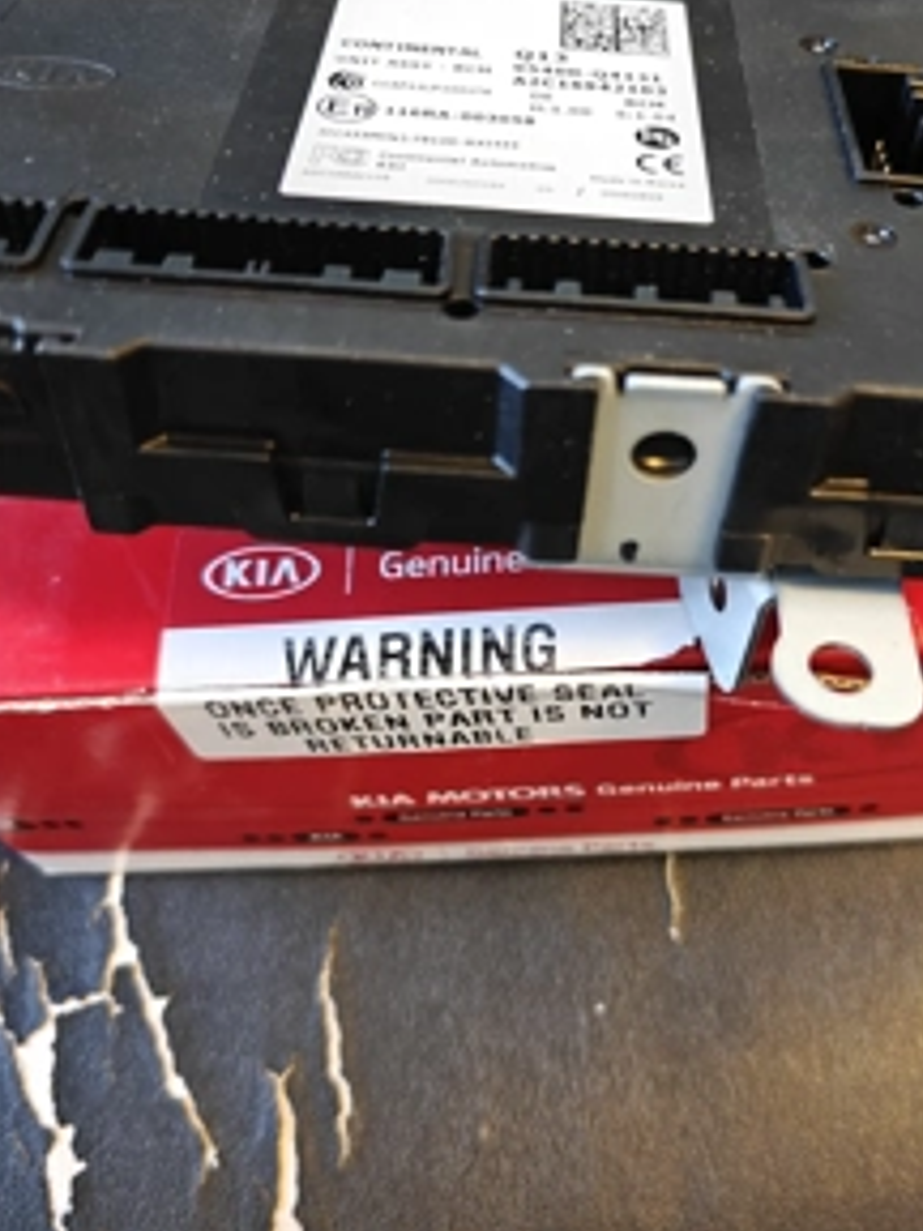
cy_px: 603
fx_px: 1138
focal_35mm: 32
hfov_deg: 44.0
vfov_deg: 56.8
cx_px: 543
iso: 1600
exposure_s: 1/33
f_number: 1.69
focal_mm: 6.06
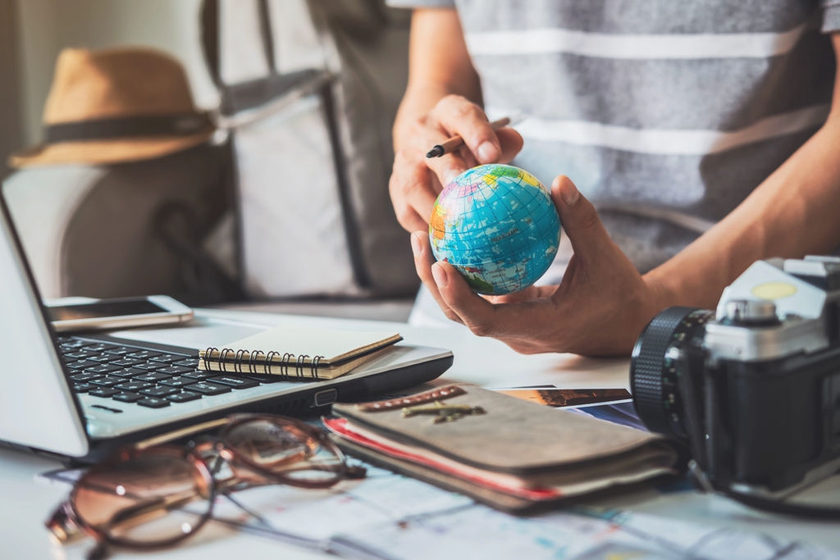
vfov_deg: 25.5
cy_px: 280
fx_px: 1237
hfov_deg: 37.5
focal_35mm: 53
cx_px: 420
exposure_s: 1/80
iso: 250
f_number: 2.8
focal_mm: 35
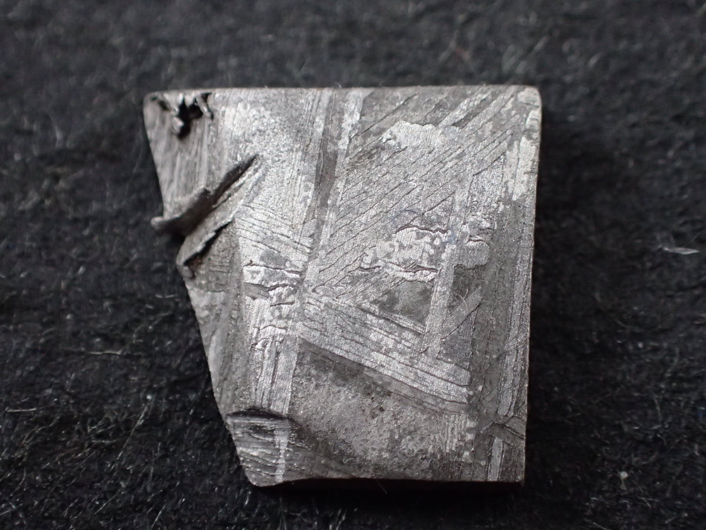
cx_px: 351
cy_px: 267
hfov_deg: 21.3
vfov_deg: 16.1
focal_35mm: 92
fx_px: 1876
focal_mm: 16.48
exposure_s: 1/125
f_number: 4.7
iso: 800
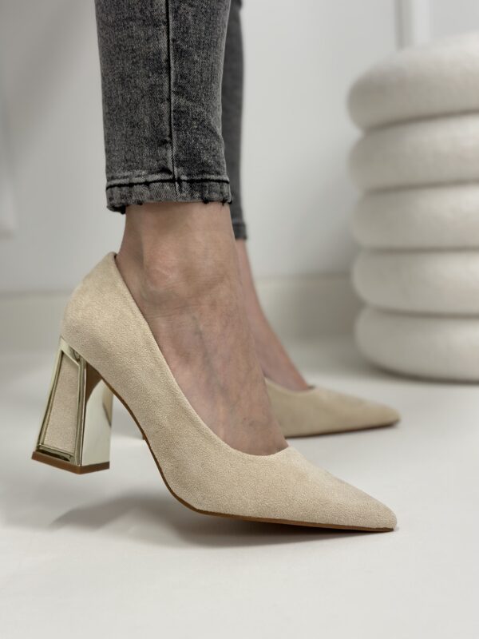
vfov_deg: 39.7
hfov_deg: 30.3
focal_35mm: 48
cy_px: 320
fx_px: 886
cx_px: 240
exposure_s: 1/100
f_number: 1.78
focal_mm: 6.86
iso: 125
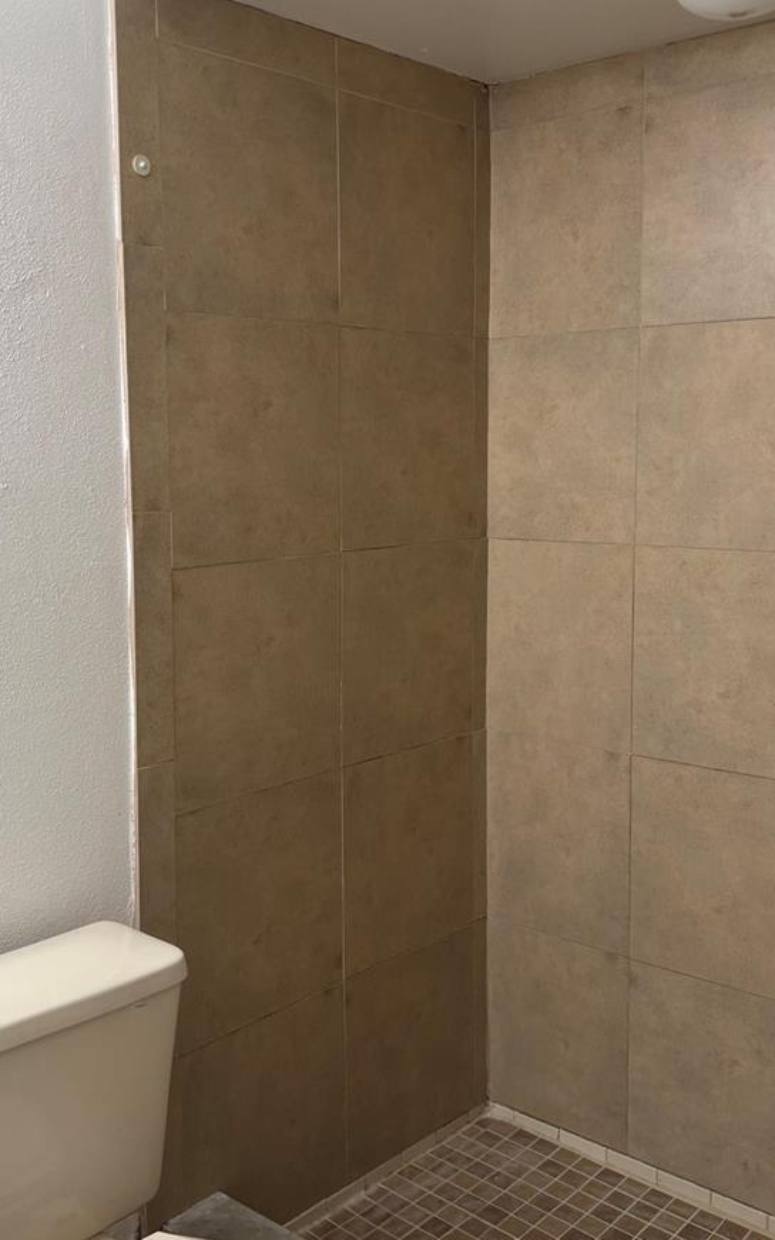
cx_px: 333
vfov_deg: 51.5
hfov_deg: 33.5
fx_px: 1284
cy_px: 603
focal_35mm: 38
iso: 100
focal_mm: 5.96
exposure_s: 1/60
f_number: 1.6
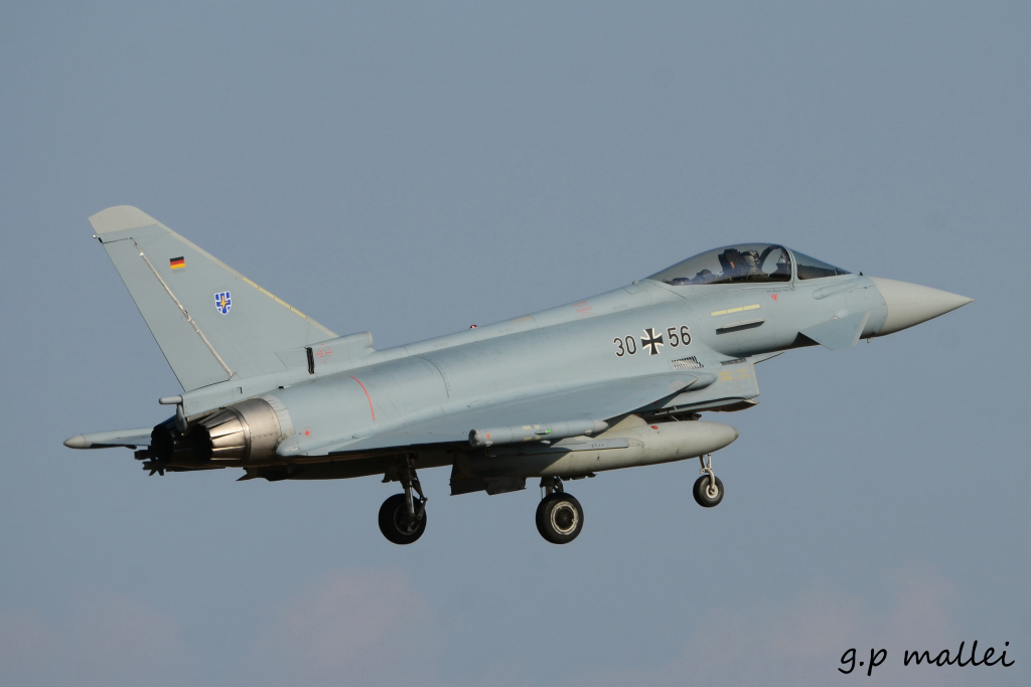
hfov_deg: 4.2
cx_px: 516
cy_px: 344
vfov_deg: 2.8
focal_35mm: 495
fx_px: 14177
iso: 200
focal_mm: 330
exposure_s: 1/1250
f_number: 7.1
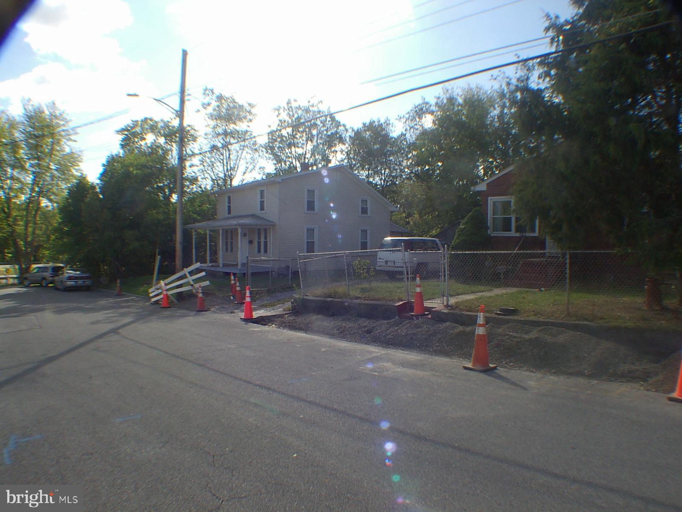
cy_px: 256
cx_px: 341
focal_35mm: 37
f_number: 6.2
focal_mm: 5.8
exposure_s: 1/180
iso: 100
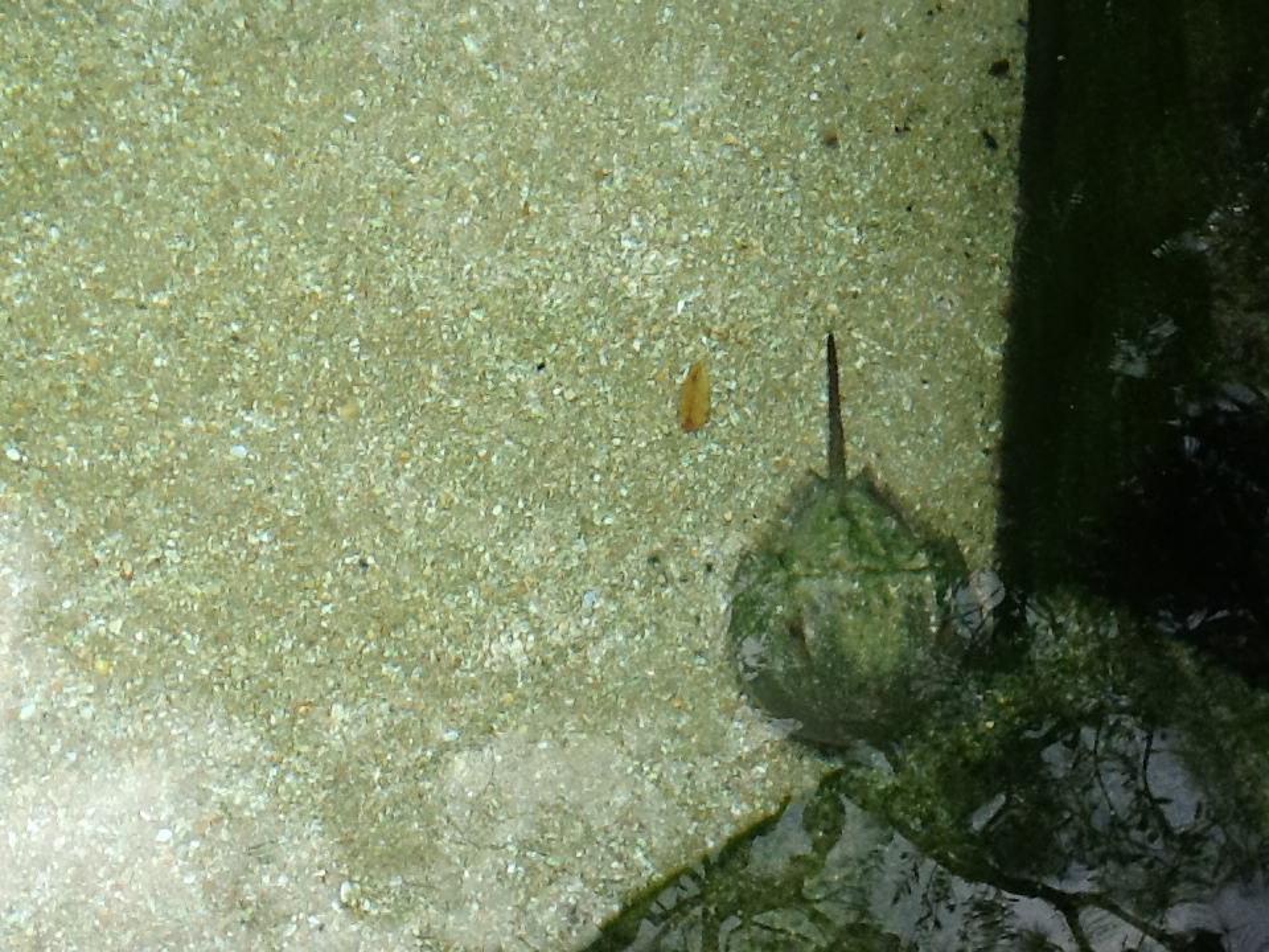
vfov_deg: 44.2
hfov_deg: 56.8
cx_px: 634
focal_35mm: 32
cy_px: 476
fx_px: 1173
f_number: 2.4
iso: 64
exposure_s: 1/514
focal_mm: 2.03
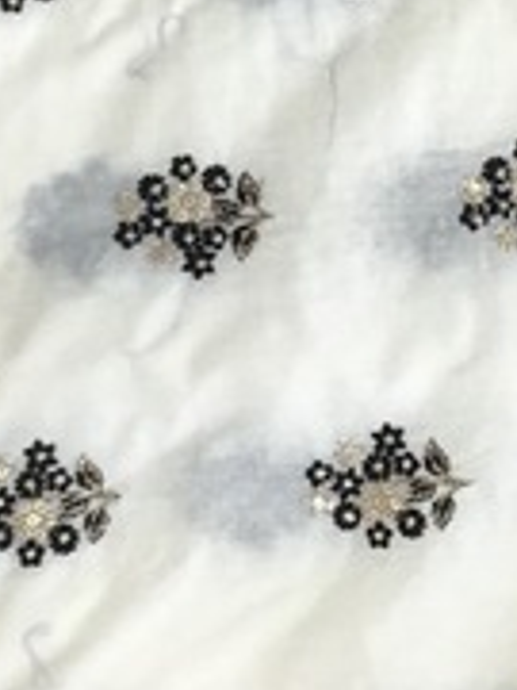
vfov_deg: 22.6
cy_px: 215
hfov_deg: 17.2
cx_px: 297
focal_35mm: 86
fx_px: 1713
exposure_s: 1/33
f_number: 2.4
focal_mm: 3.3
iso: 64
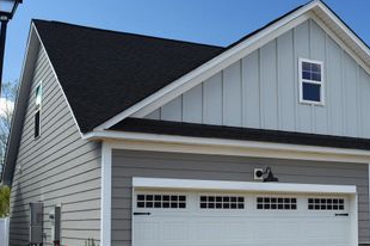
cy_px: 171
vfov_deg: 26.7
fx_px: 513
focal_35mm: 50
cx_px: 252
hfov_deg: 39.1
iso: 400
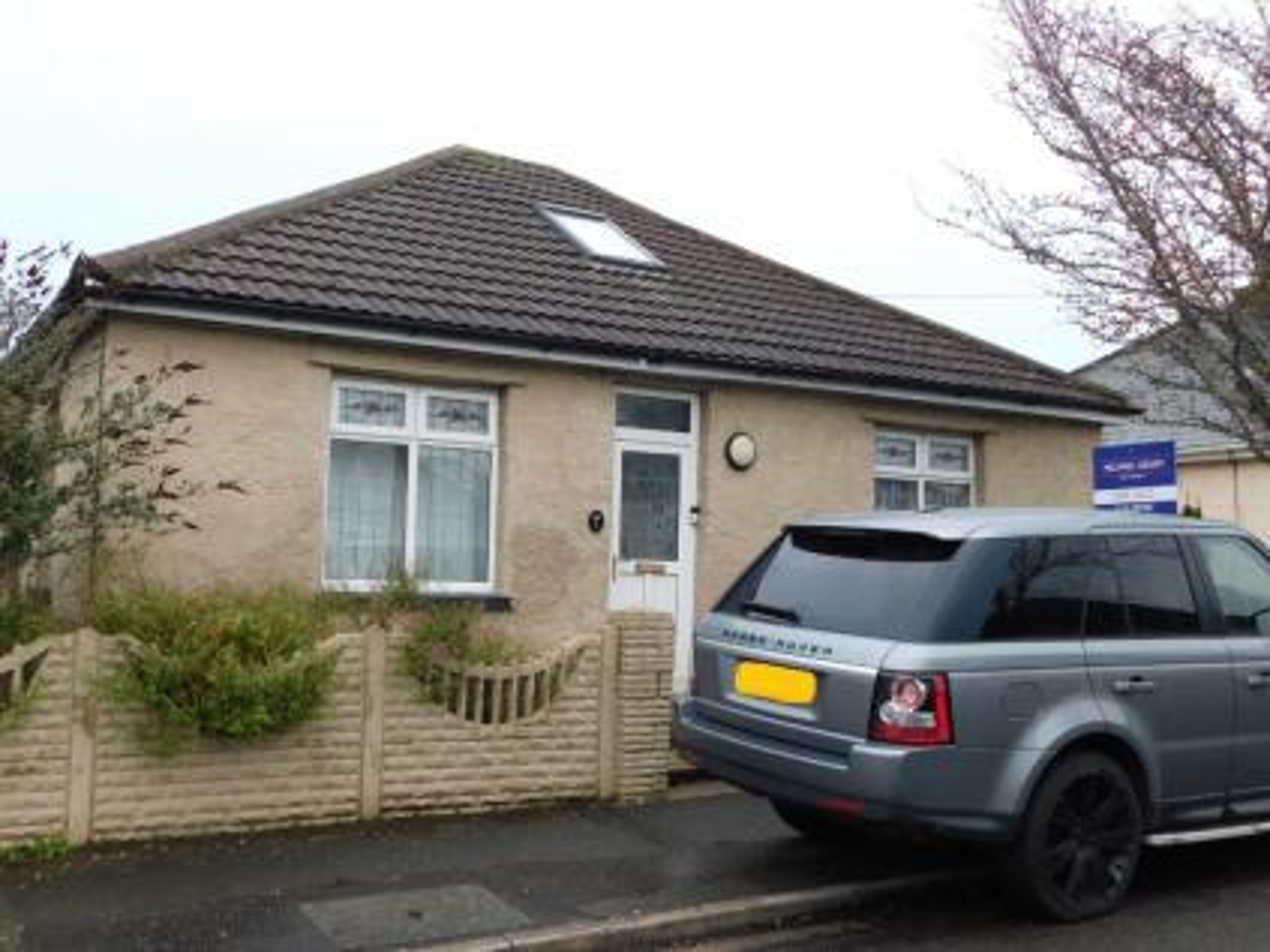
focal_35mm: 36
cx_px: 635
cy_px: 476
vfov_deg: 39.6
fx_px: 1320
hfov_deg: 51.4
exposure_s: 1/200
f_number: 3.5
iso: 125
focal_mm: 6.3
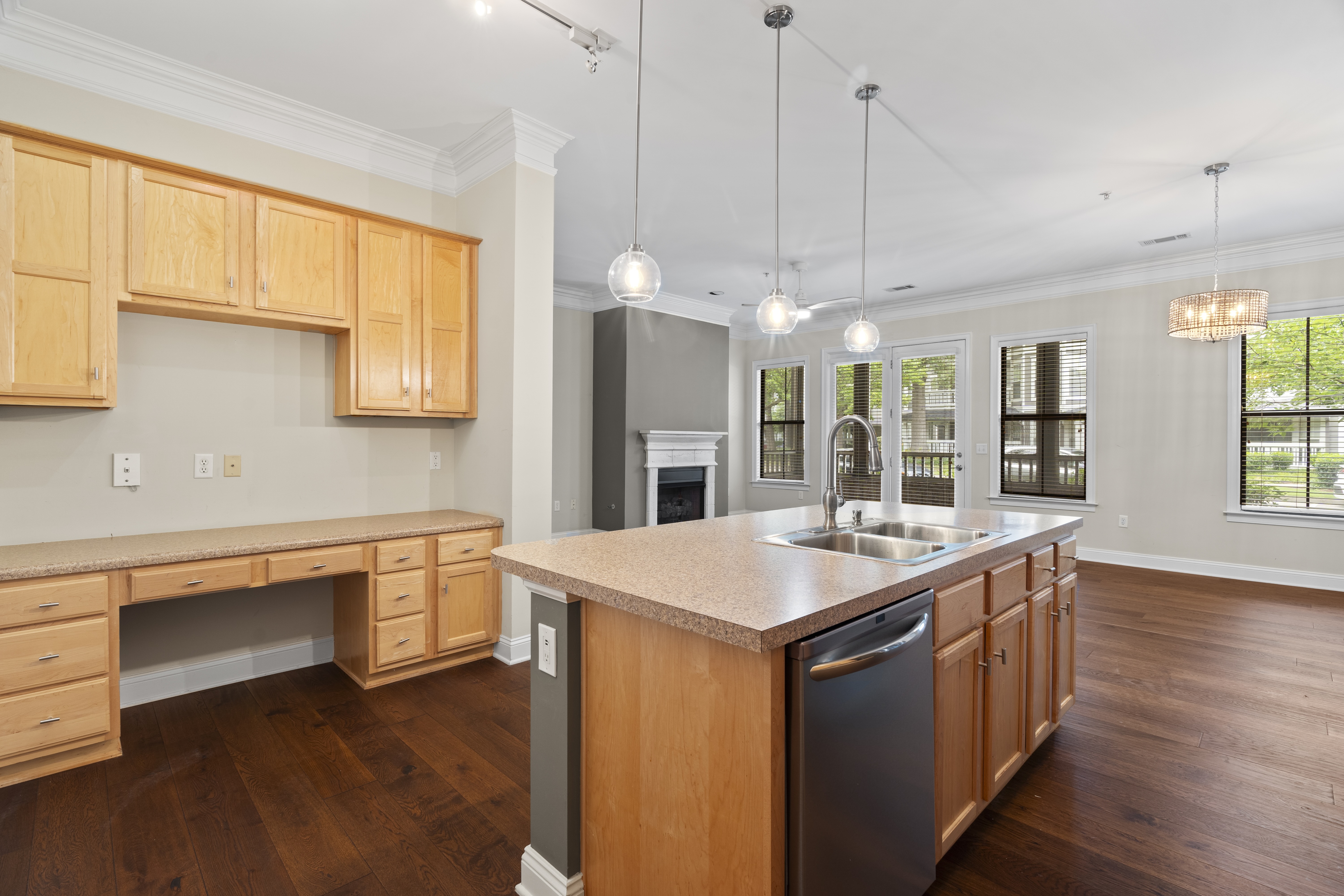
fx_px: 597
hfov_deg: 96.7
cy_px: 448
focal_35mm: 16
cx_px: 672
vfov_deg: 73.7
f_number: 9
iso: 200
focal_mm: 16
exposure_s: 3.2
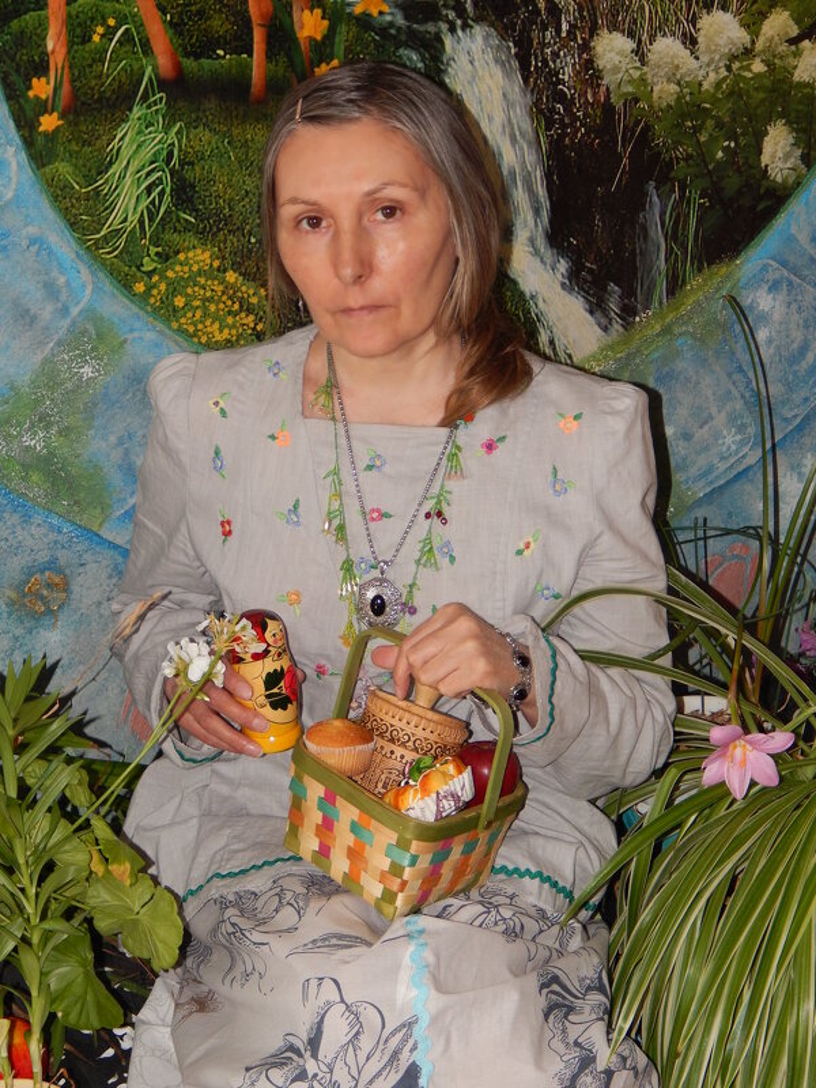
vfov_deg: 22.8
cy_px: 544
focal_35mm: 86
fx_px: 2703
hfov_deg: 17.2
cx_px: 408
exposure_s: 1/30
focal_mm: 15.3
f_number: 4.3
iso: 200
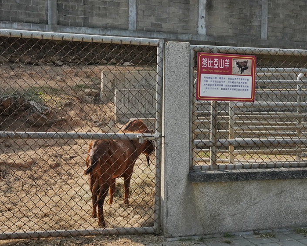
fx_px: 500
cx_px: 181
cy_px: 113
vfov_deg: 27.6
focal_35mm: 55
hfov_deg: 34.1
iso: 2500
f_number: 10
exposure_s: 1/3200
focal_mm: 40
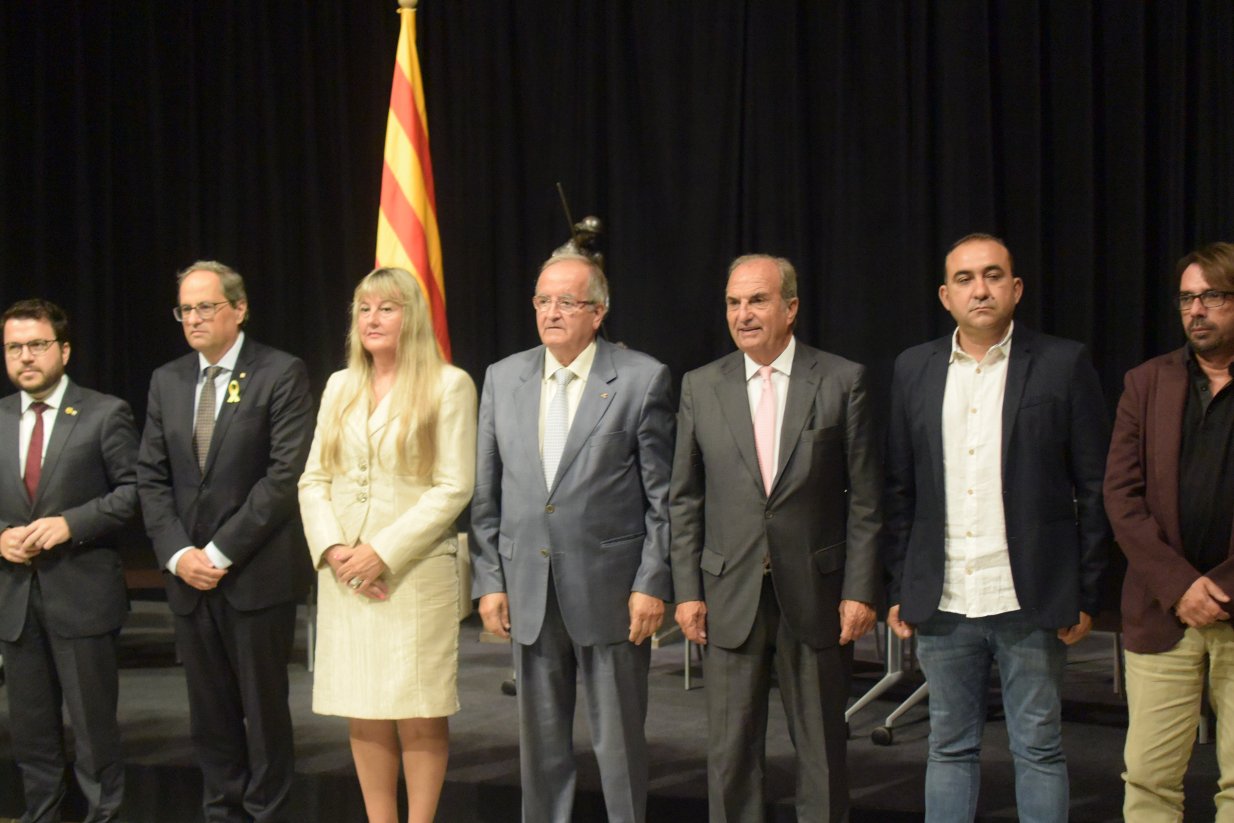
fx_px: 1782
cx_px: 639
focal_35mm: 52
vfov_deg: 26.0
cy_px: 427
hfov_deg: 38.2
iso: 720
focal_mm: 18.5
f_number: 1.8
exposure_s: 1/125
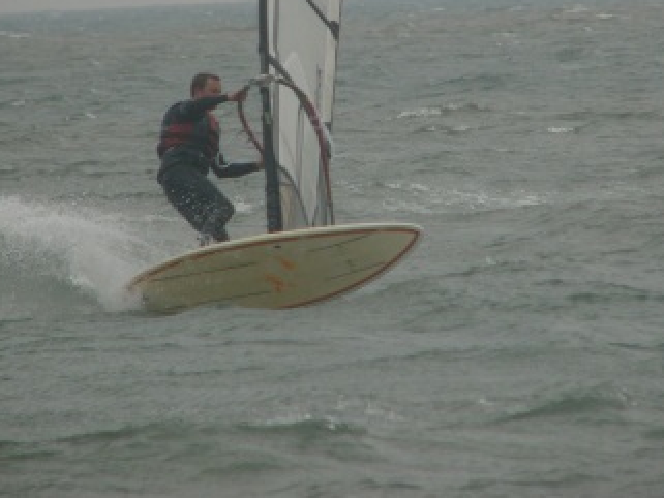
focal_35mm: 602
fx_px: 11552
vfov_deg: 2.5
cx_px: 364
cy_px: 159
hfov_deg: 3.3
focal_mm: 72
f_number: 3.3
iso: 50
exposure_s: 1/500
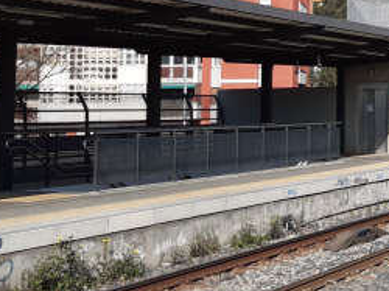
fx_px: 898
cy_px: 45
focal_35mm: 80
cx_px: 549
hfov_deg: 21.3
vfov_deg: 18.2
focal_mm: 3.92
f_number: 1.7
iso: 40
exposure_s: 1/2012
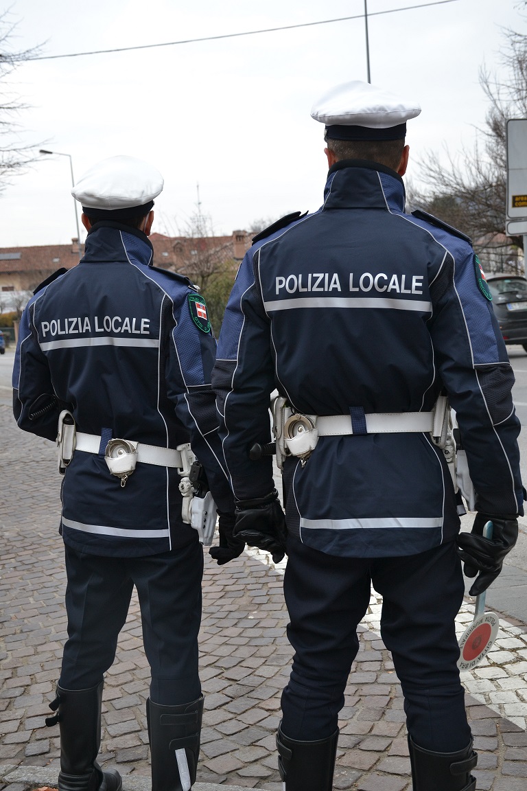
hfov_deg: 28.1
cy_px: 396
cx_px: 264
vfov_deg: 41.1
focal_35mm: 48
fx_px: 1054
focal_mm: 32
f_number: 5.6
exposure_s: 1/125
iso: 180
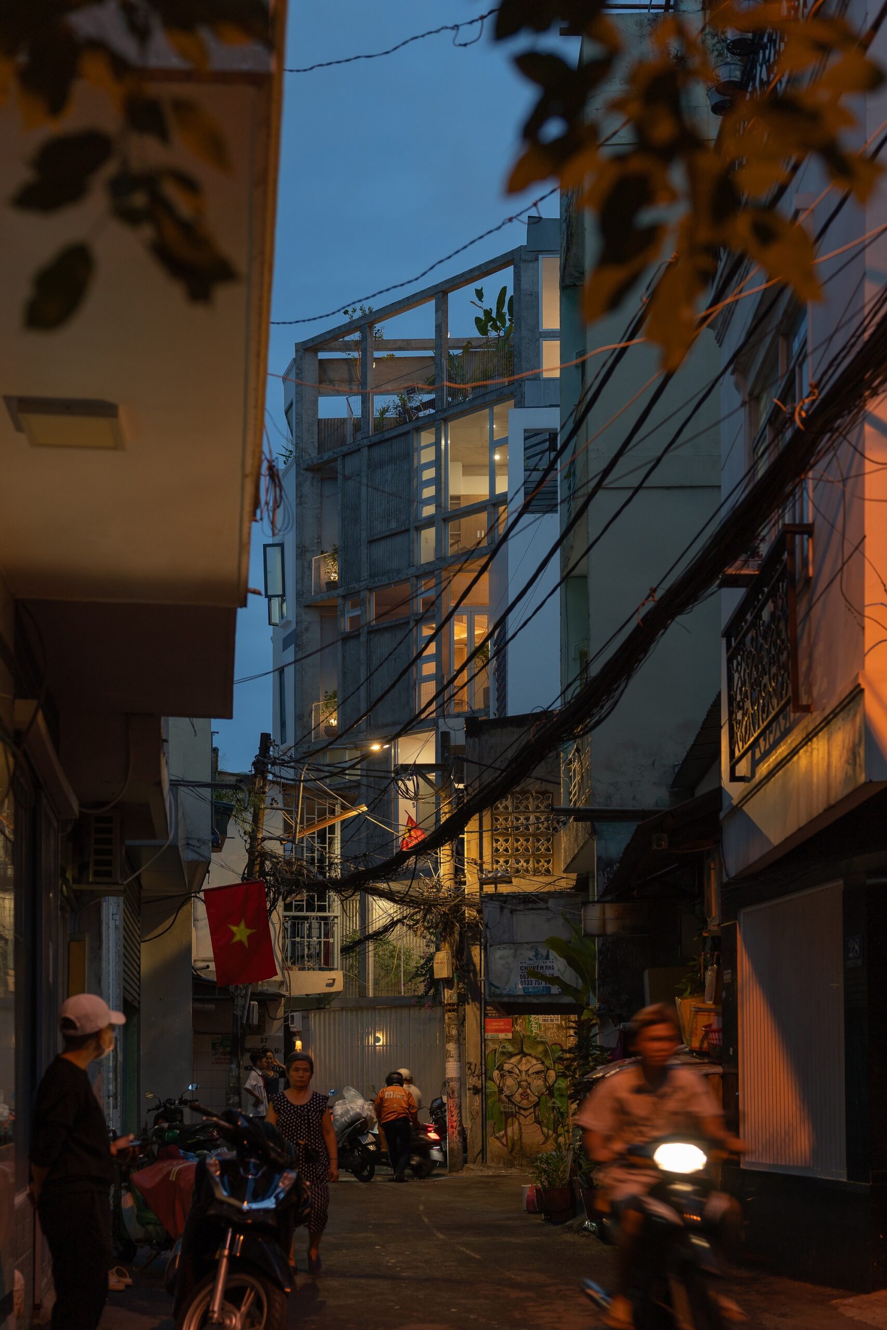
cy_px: 665
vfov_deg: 44.5
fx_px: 1626
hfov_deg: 30.5
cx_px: 444
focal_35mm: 44
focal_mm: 44
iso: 200
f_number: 2.8
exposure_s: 1/20
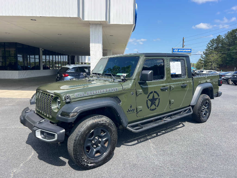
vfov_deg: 53.1
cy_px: 89
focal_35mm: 26
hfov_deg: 67.3
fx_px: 178
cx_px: 118
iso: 50
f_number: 1.5
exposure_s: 1/1838
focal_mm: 5.7
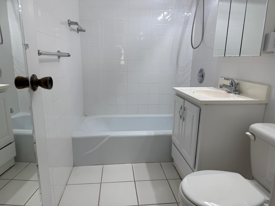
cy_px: 103
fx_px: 191
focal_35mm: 24
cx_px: 138
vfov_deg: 56.8
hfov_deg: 71.6
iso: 64
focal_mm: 6.76
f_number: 1.78
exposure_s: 1/120
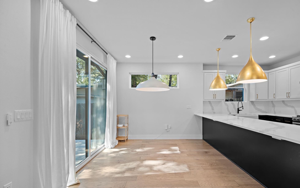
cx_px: 157
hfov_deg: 101.4
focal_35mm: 15
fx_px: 123
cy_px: 102
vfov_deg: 74.6
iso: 100
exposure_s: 1/1.67
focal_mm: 14
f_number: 8
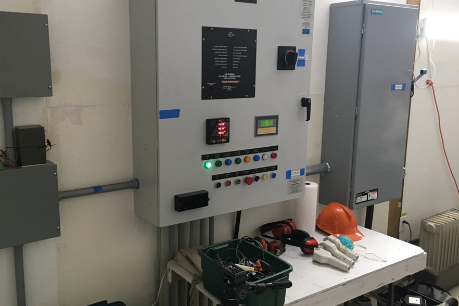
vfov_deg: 37.9
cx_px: 196
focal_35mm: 35
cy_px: 152
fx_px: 446
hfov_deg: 54.2
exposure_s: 1/30
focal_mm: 4.15
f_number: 2.2
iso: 125
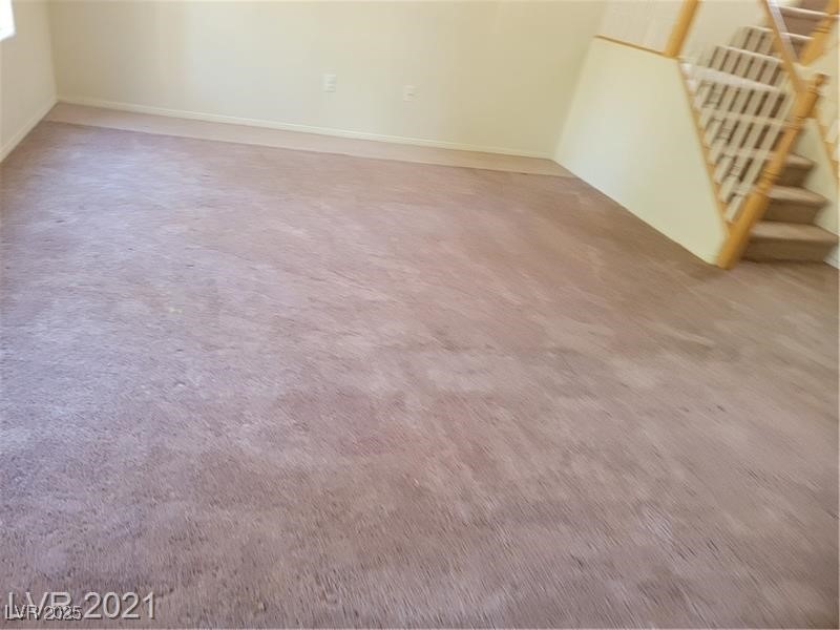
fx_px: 582
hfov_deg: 71.6
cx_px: 420
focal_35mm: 24
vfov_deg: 56.8
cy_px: 315
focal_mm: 6.7
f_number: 1.8
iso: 250
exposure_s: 1/40
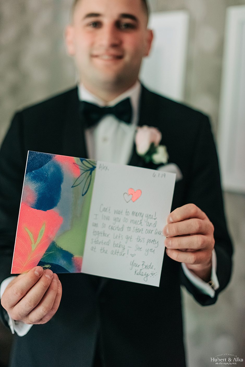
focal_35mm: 50
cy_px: 184
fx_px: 510
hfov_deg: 27.0
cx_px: 122
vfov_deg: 39.6
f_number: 2
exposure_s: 1/640
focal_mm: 50
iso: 1000
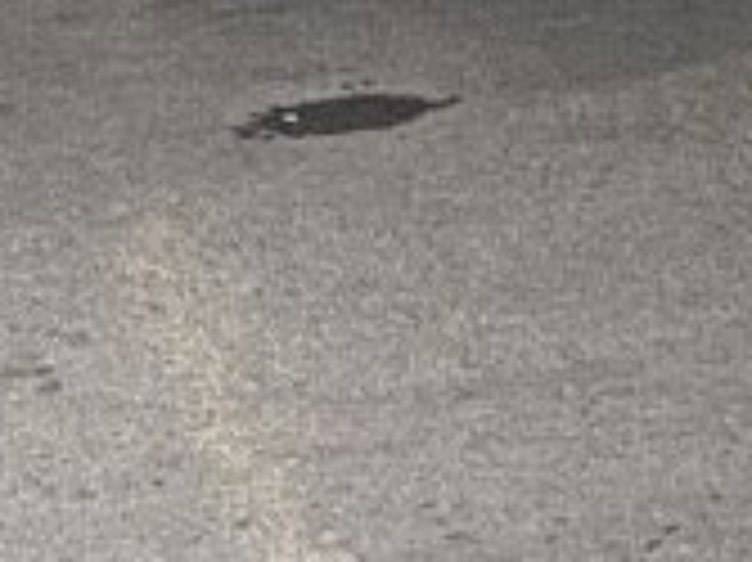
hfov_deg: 4.0
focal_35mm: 490
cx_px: 5
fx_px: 10637
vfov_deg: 3.0
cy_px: -1079
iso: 100
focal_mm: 7.5
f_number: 2.2
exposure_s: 1/99
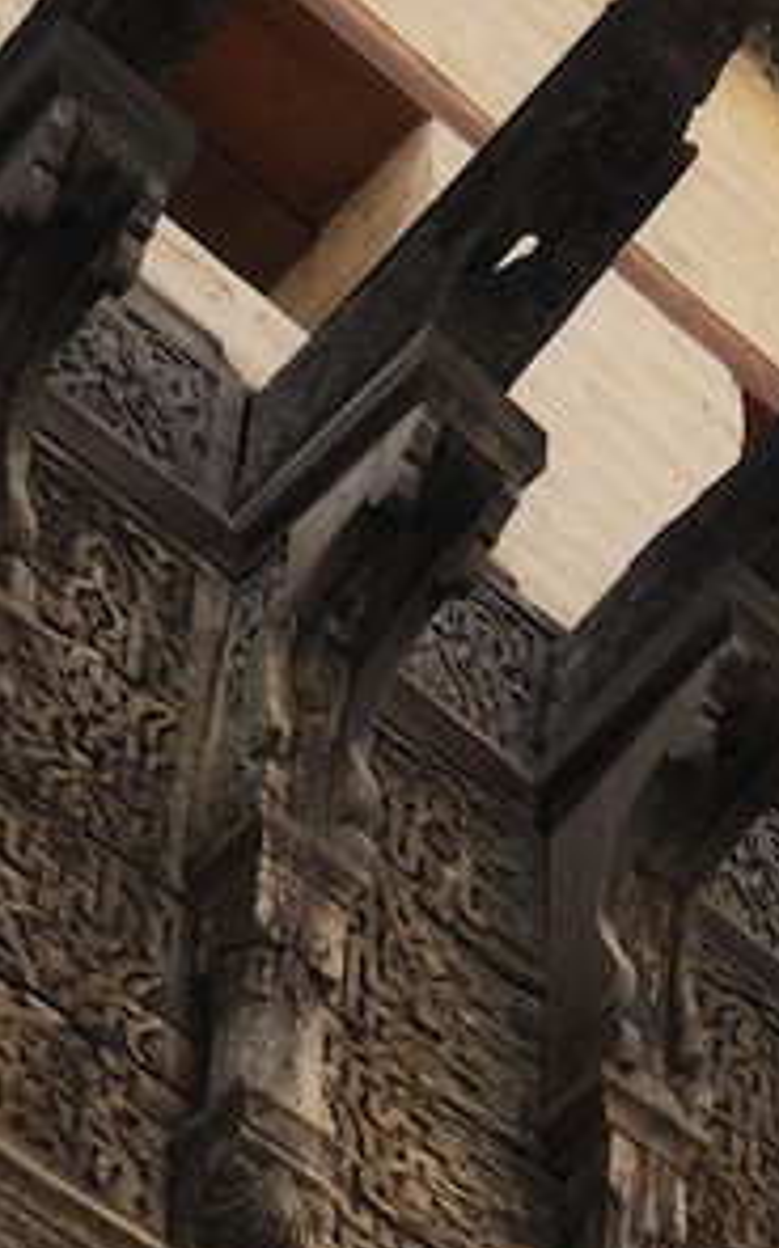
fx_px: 7144
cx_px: 1431
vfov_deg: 8.8
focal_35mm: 210
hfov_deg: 6.1
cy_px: 3207
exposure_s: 1/160
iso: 200
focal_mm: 38
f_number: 10
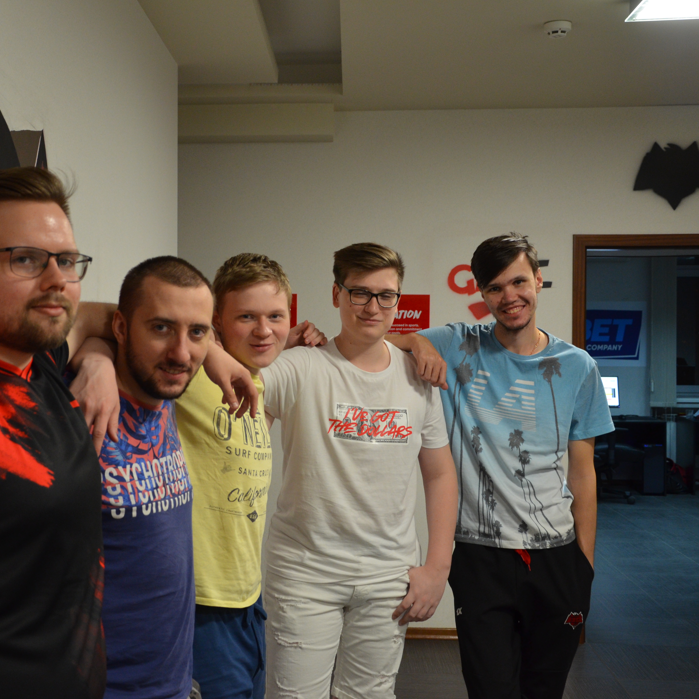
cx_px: 246
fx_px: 1111
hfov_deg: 34.7
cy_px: 346
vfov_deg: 34.9
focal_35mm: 49
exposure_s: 1/60
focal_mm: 25
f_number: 4
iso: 800
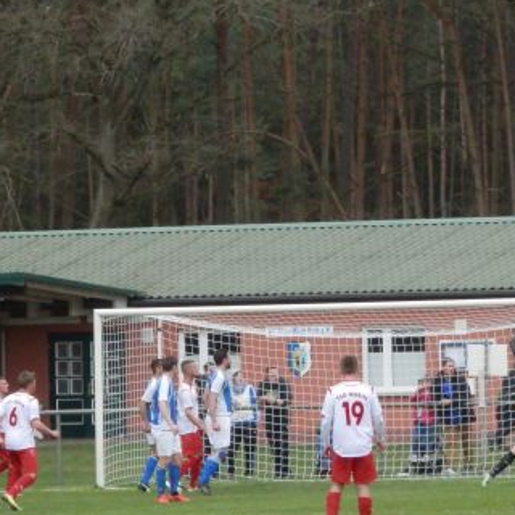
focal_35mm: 366
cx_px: 238
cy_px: 335
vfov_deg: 4.8
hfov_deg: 4.8
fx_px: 6161
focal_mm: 36.5
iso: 400
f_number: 5.9
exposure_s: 1/500
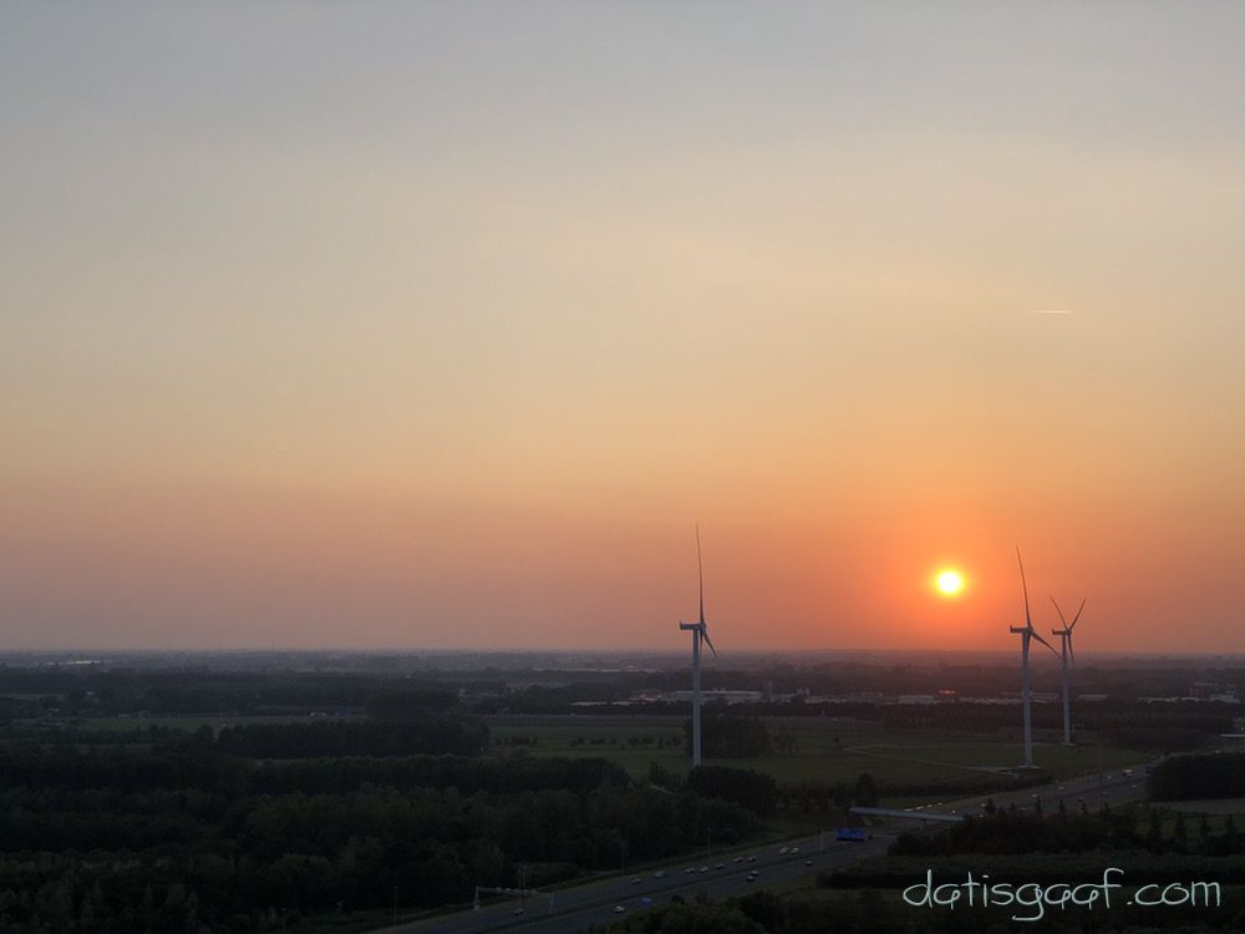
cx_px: 622
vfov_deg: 28.0
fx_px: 1870
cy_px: 467
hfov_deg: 36.8
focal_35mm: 52
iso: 16
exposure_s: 1/436
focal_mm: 6
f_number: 2.4
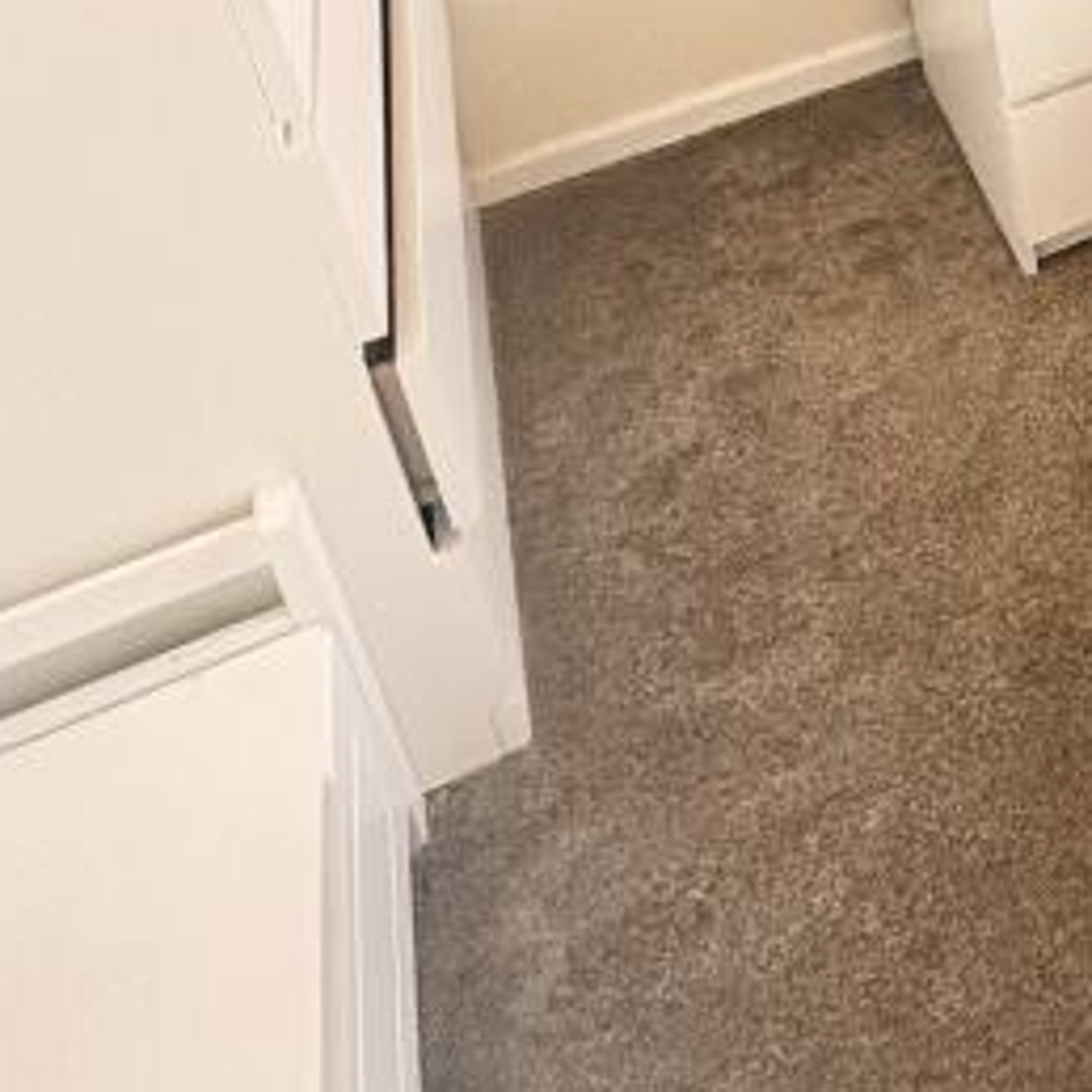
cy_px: -375
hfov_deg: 27.5
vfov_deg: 27.9
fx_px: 1749
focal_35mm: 49
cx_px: 1501
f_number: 2.2
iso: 125
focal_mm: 2.22
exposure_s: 1/99
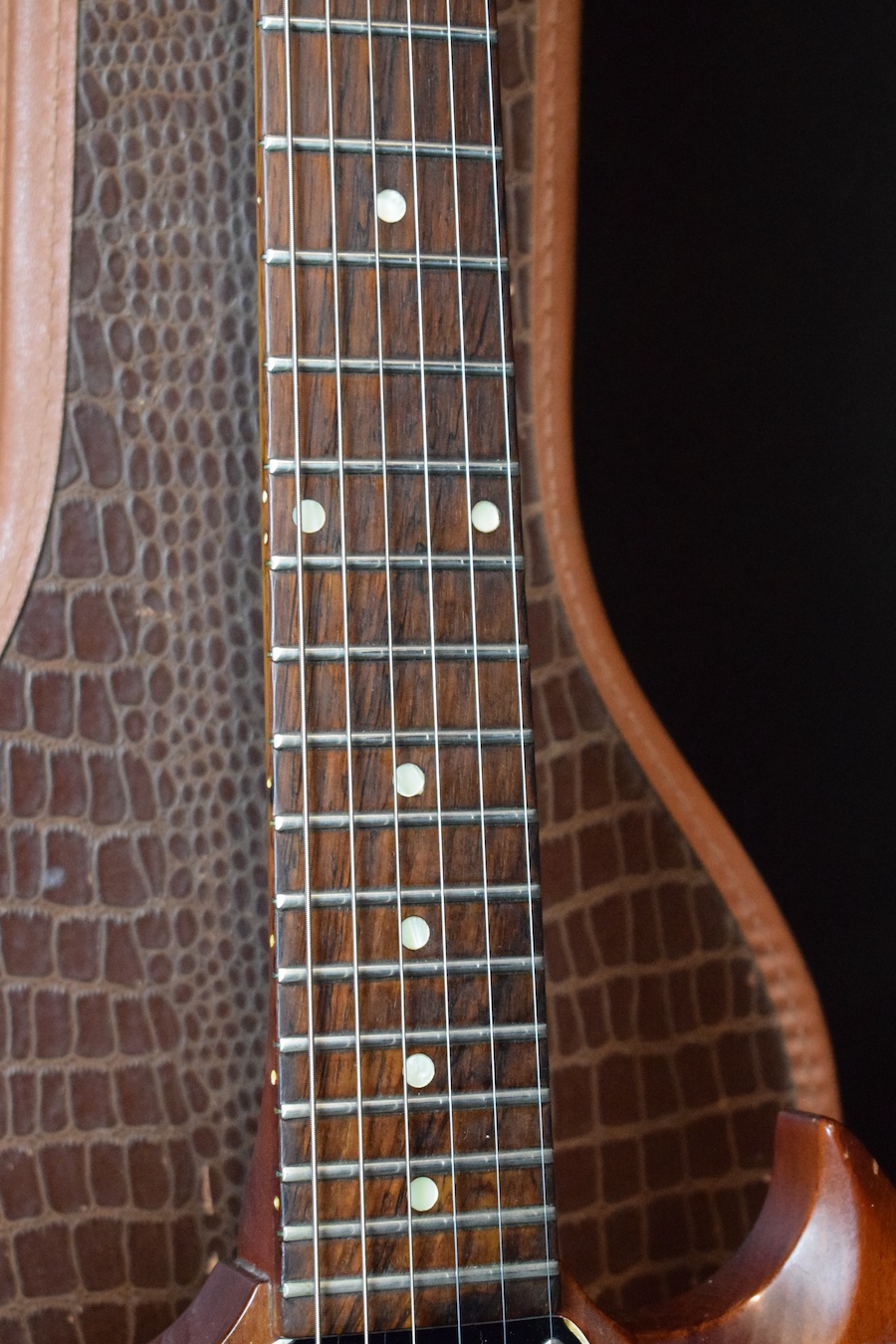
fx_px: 2986
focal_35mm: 80
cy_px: 665
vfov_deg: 25.4
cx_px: 423
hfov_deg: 17.1
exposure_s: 1/60
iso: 6400
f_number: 5.3
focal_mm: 48
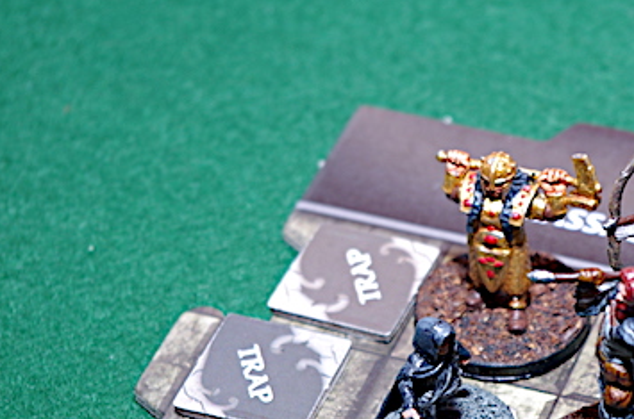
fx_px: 2601
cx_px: 541
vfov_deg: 9.2
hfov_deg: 13.8
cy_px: 359
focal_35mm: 148
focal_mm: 55
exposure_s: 1/40
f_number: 7.1
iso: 200
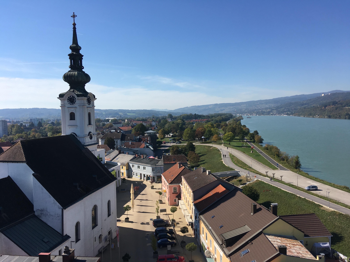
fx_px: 293
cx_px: 175
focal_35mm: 29
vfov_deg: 48.2
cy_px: 131
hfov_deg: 61.7
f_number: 2.2
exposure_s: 1/1832
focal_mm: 4.15
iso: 25
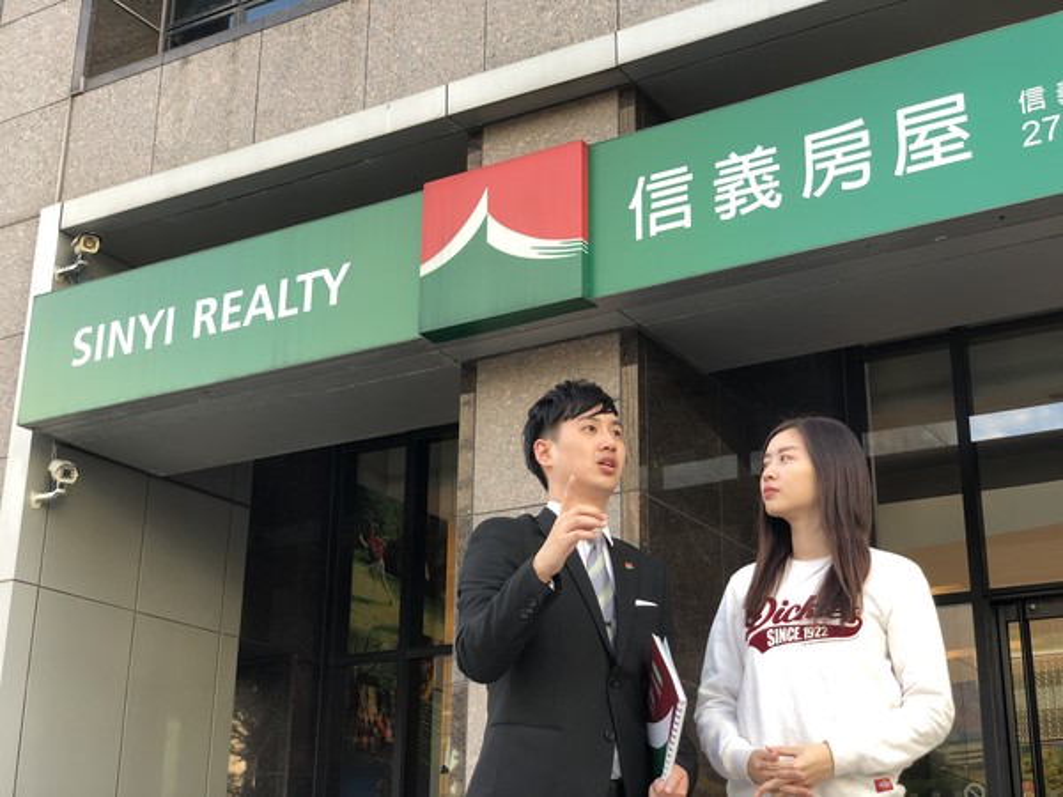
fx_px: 1597
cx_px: 532
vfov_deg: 28.0
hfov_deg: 36.8
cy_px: 398
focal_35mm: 52
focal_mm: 6
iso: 25
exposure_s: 1/60
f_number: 2.4
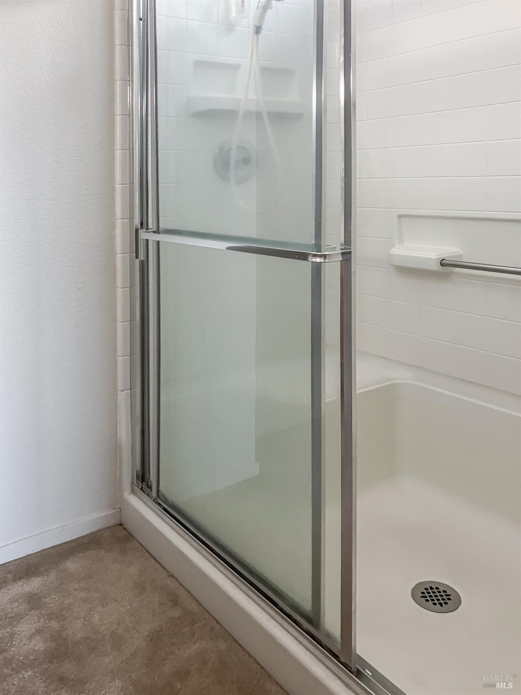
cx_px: 260
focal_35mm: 28
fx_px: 562
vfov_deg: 63.4
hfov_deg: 49.7
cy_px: 348
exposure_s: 1/60
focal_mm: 3.99
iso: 160
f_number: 1.8
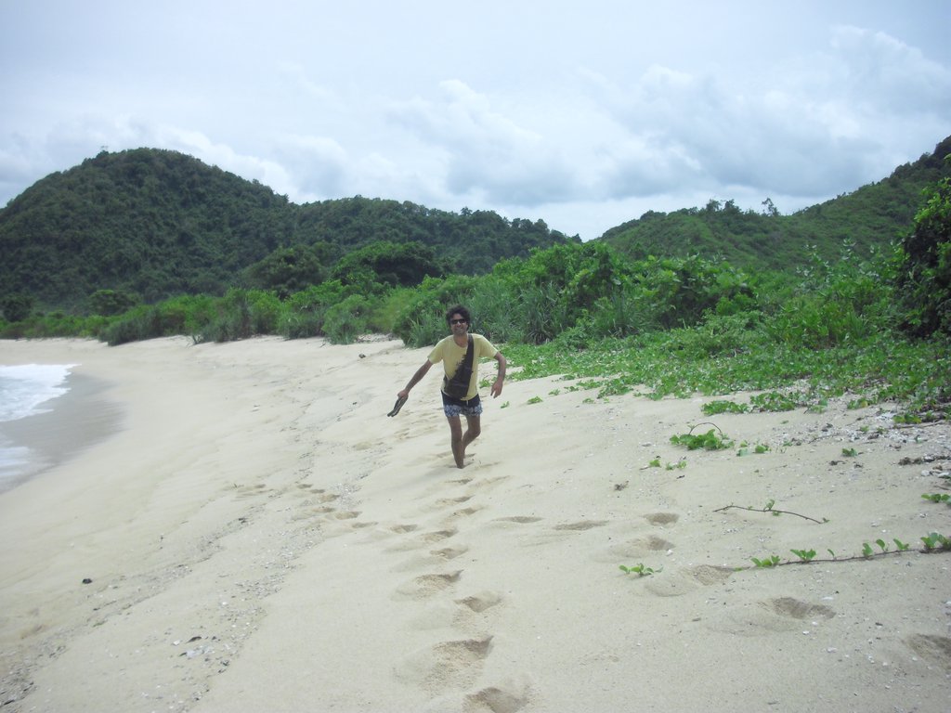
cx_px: 476
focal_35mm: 38
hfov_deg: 49.0
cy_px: 356
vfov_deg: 37.7
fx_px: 1044
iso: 100
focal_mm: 6.2
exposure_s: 1/320
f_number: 8
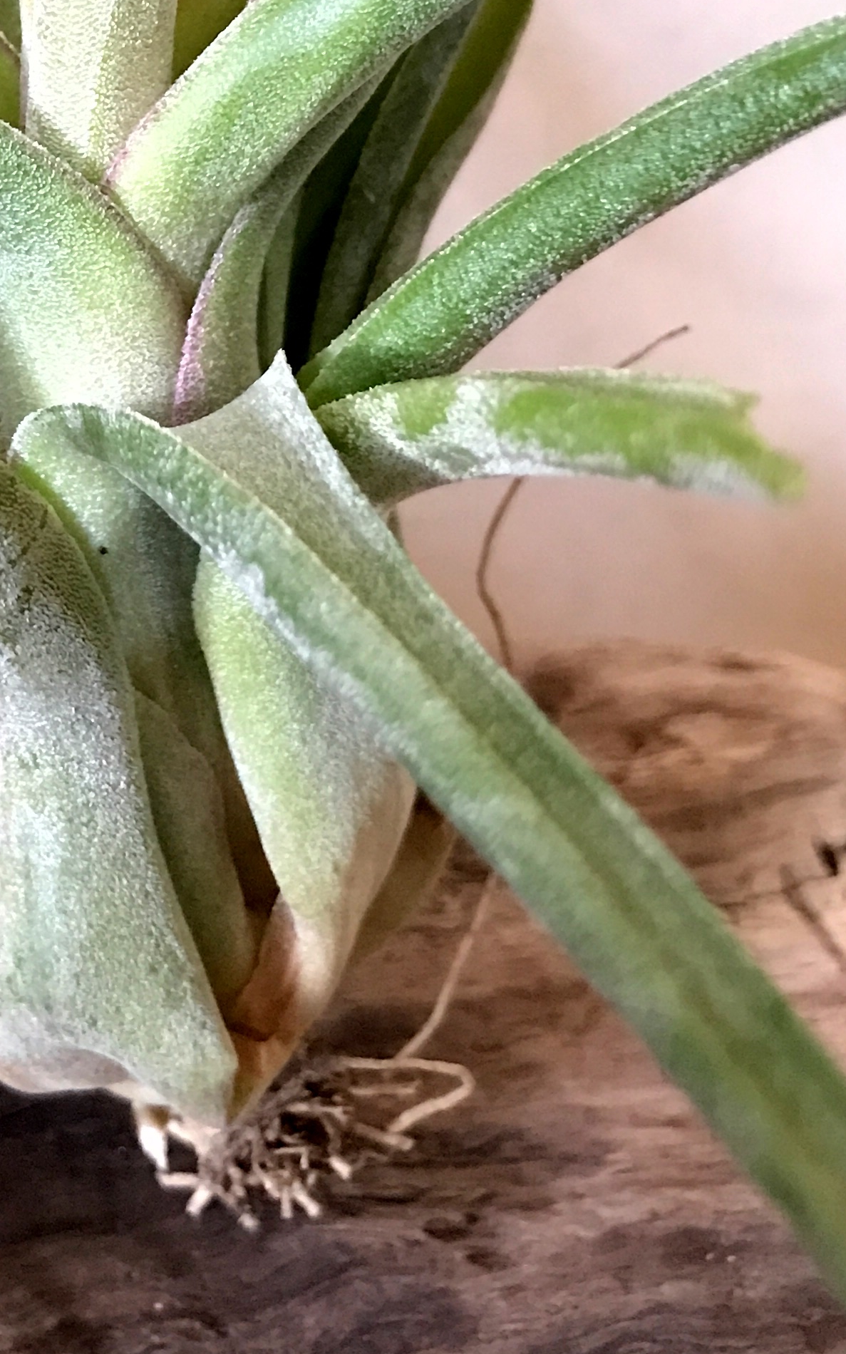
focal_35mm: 63
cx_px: -74
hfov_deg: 19.8
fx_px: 2325
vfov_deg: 31.1
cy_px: 162
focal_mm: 3.99
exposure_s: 1/5
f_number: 1.8
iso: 80
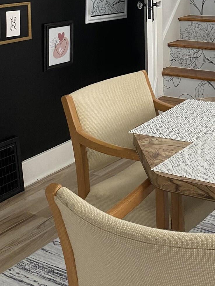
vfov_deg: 29.3
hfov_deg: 23.4
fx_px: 505
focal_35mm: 61
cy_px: -8
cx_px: 196
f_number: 1.8
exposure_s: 1/60
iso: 100
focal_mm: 4.25
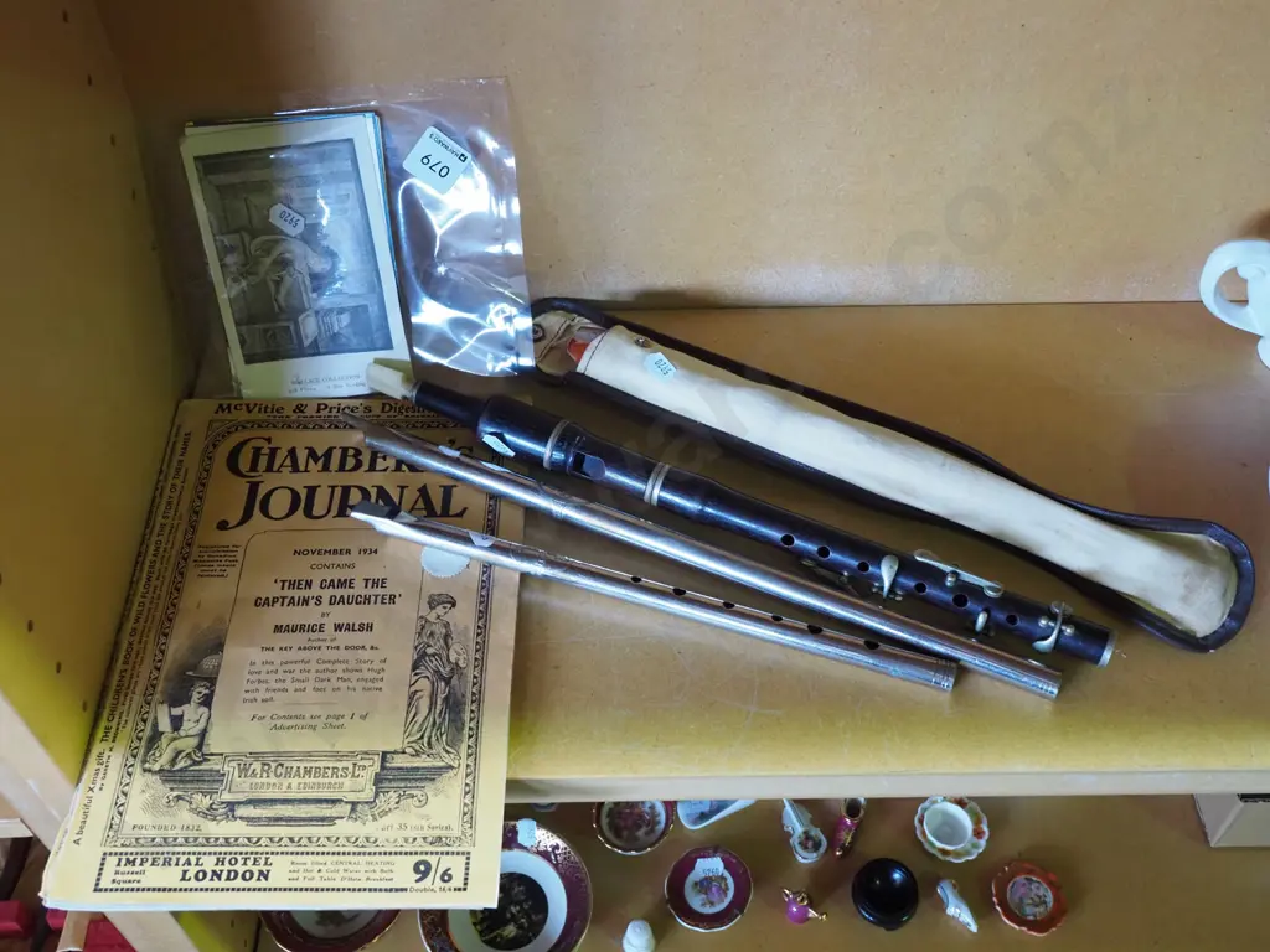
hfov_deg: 51.4
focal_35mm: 36
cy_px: 476
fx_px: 1321
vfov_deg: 39.7
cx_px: 635
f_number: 5.6
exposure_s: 1/40
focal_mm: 18
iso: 2500
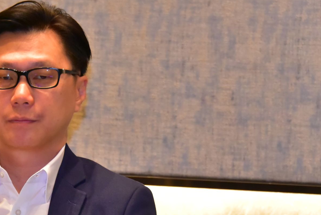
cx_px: 45
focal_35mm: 243
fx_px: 2168
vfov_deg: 5.7
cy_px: 167
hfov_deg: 8.4
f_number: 5.6
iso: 10000
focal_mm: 116
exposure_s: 1/200
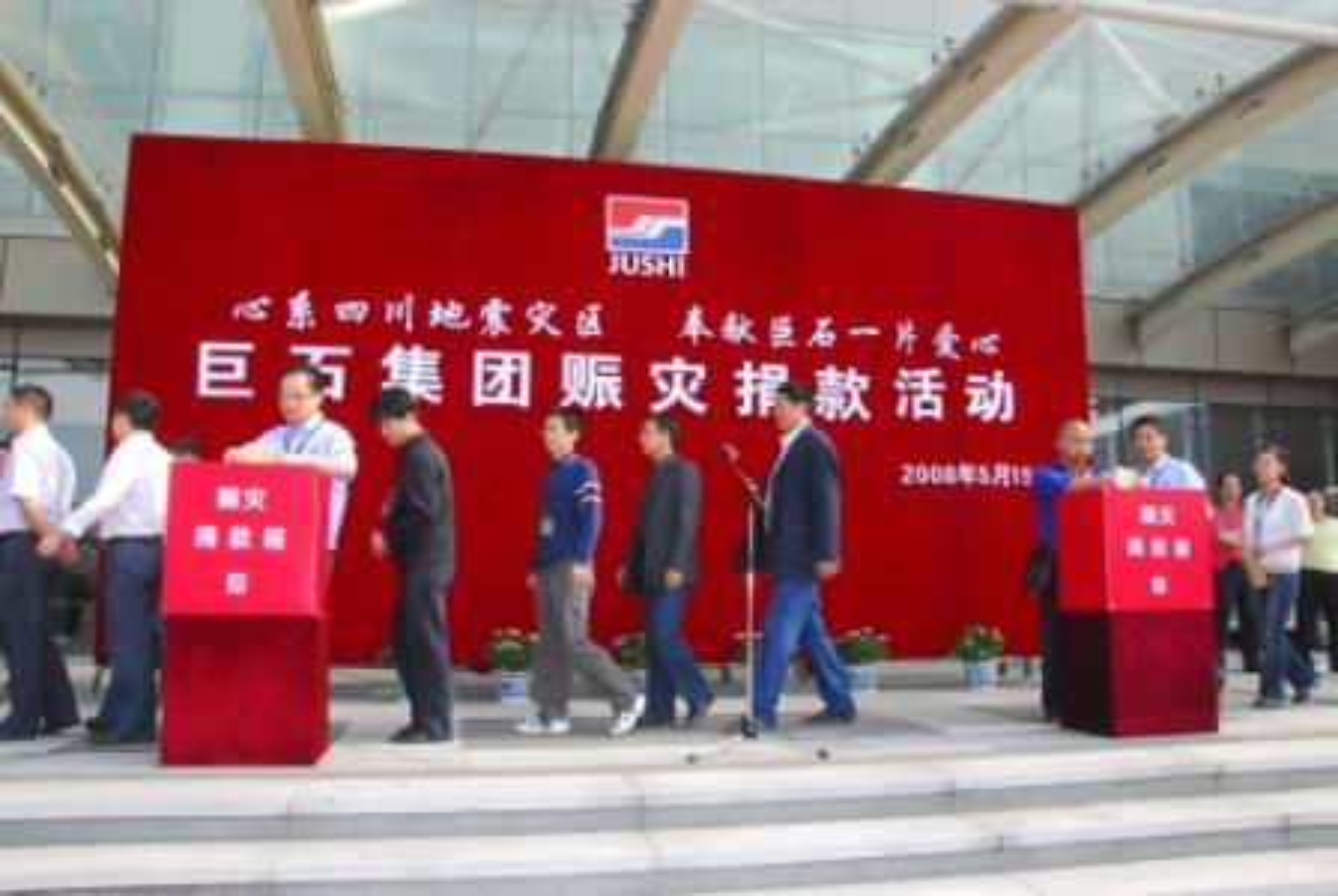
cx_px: 669
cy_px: 448
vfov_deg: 48.1
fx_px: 1005
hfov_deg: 67.3
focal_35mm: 27
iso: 400
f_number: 7.1
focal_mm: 18
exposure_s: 1/200
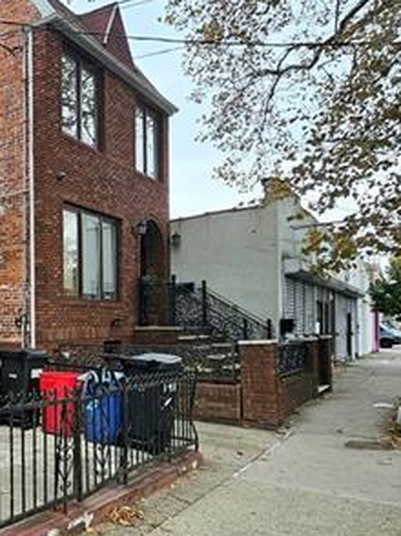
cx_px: -89
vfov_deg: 53.6
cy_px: 323
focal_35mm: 34
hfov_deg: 33.4
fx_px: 526
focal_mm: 1.74
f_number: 2.2
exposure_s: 1/120
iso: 40
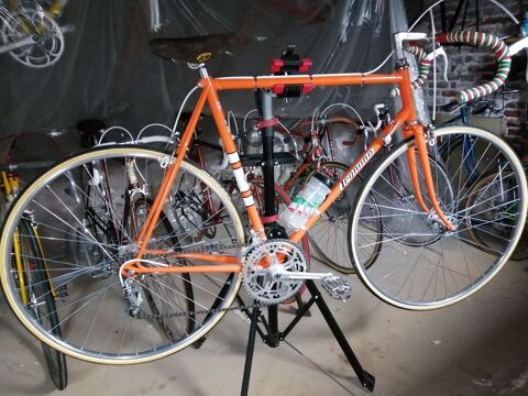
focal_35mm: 26
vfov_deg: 53.1
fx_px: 397
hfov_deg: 67.3
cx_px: 264
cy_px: 198
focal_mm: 3.6
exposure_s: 1/14.3
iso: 640
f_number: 1.8
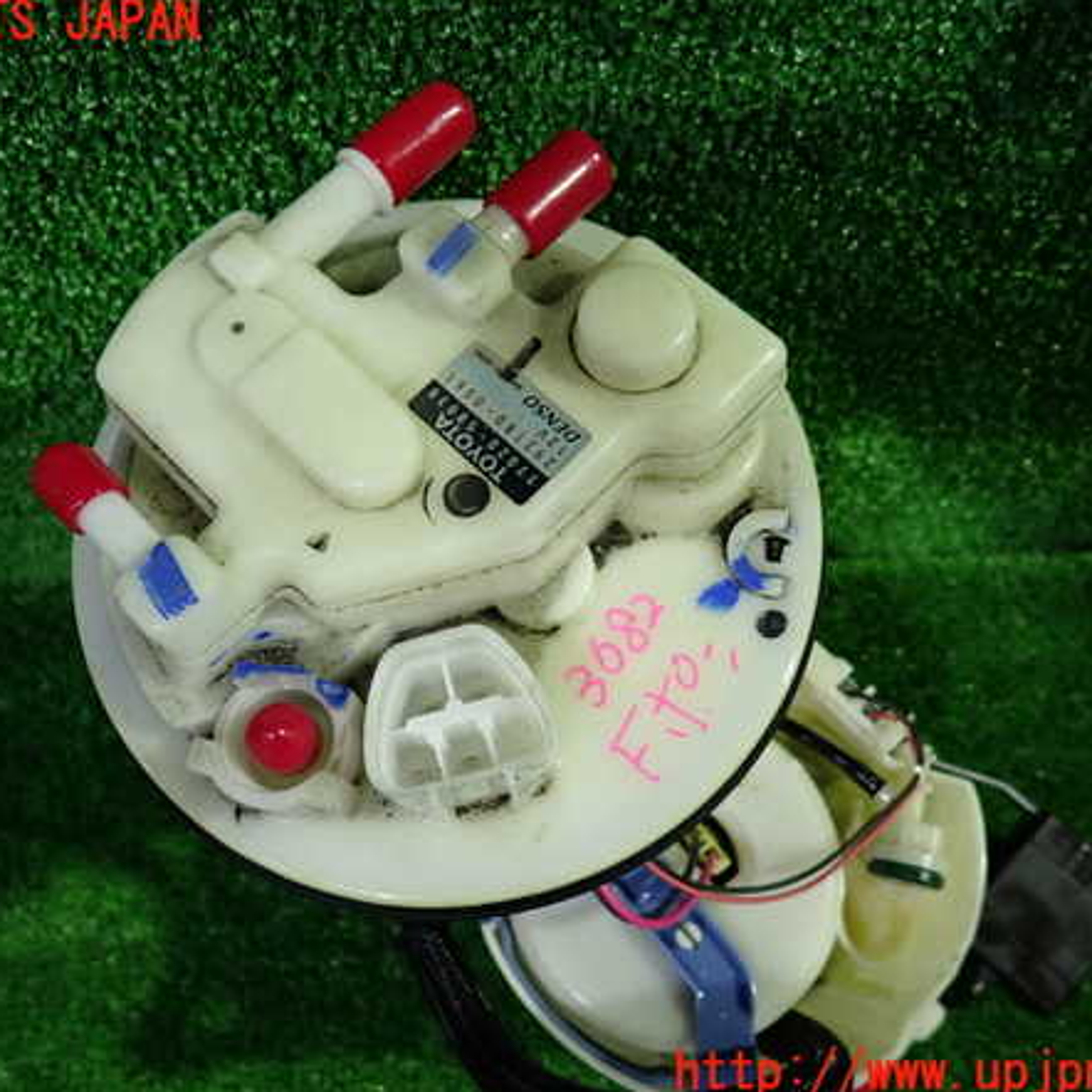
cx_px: 492
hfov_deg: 53.9
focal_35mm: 30
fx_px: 1071
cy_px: 548
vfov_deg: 54.0
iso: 250
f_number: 2
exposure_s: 1/30
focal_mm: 4.5
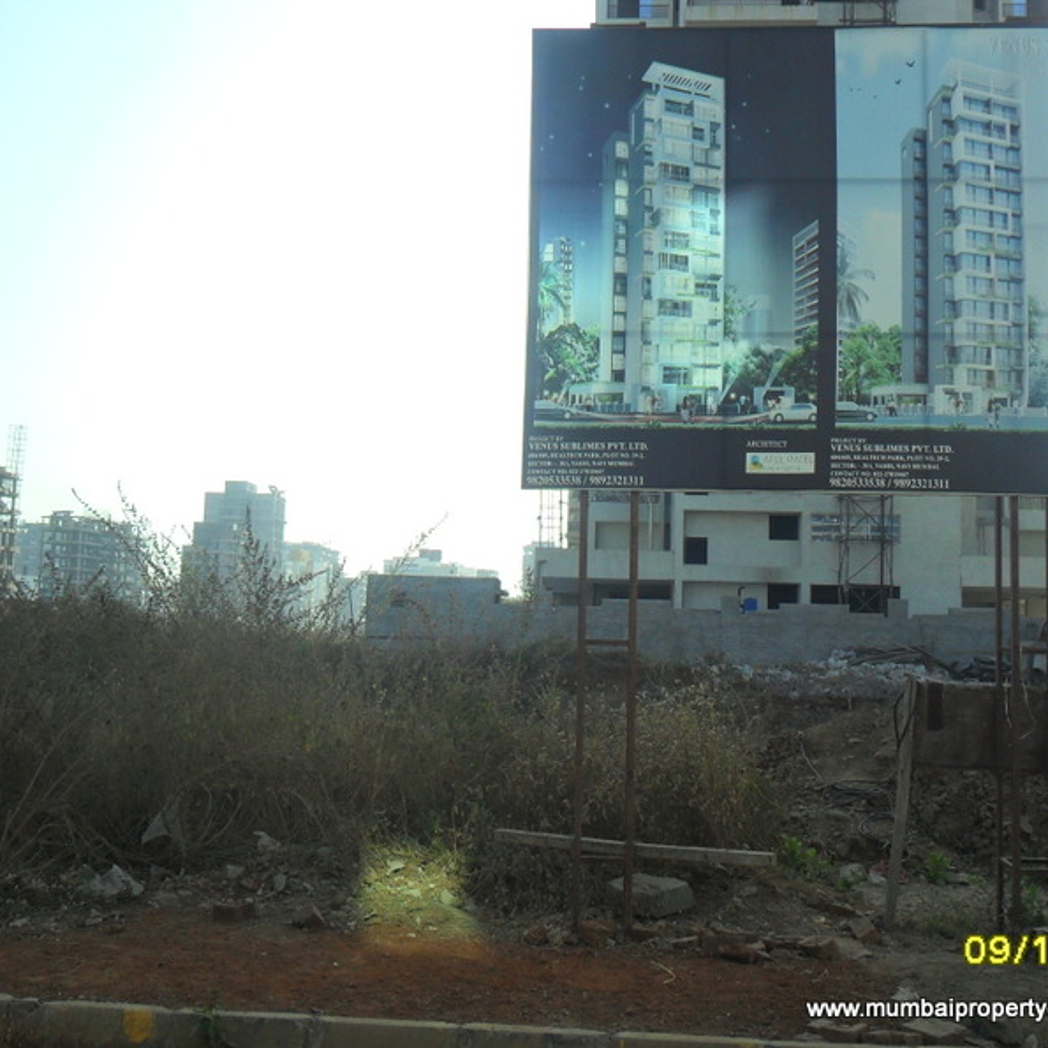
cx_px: 541
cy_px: 523
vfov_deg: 43.9
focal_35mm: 38
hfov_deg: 43.9
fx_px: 1302
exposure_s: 1/1000
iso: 100
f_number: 3.7
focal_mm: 5.7
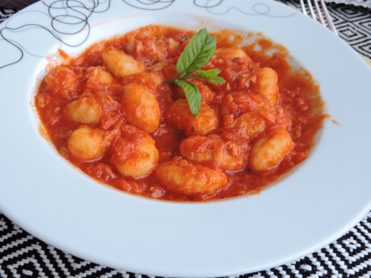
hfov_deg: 40.4
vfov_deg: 30.9
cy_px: 139
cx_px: 186
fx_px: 504
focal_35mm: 47
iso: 400
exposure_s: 1/40
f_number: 3.5
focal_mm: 8.4
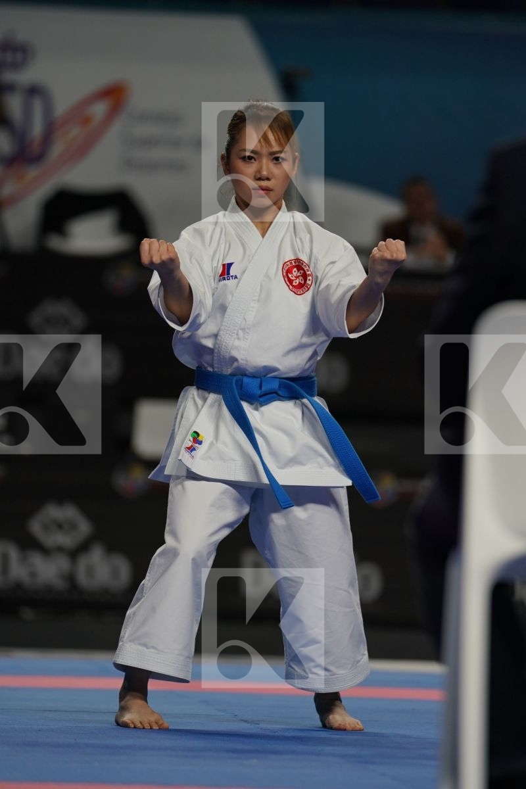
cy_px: 394
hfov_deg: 4.6
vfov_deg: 6.9
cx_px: 263
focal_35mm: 300
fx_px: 6574
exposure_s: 1/500
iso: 400
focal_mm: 200
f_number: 2.8
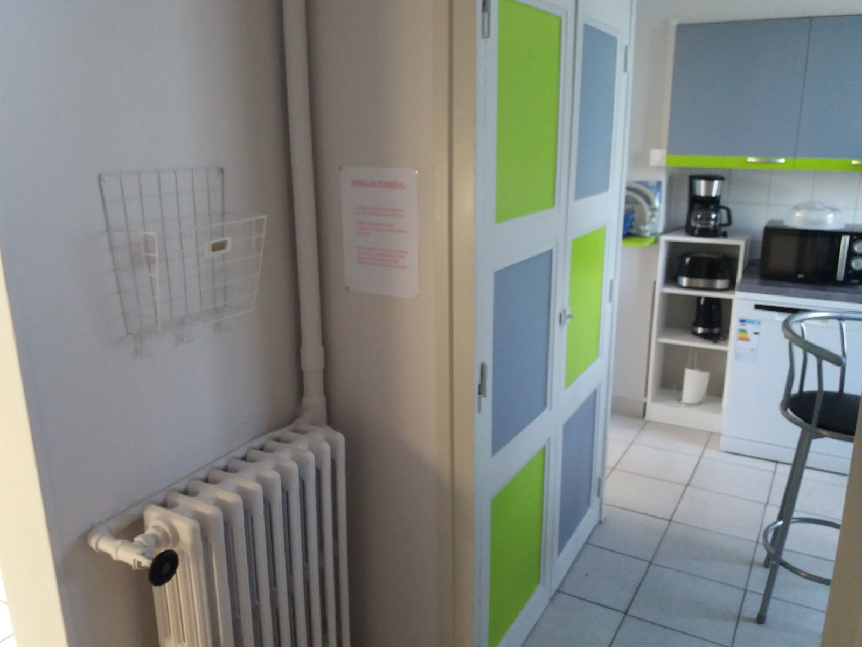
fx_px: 697
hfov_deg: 63.4
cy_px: 324
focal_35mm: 28
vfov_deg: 49.7
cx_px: 431
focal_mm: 3.7
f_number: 1.9
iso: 200
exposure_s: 1/17
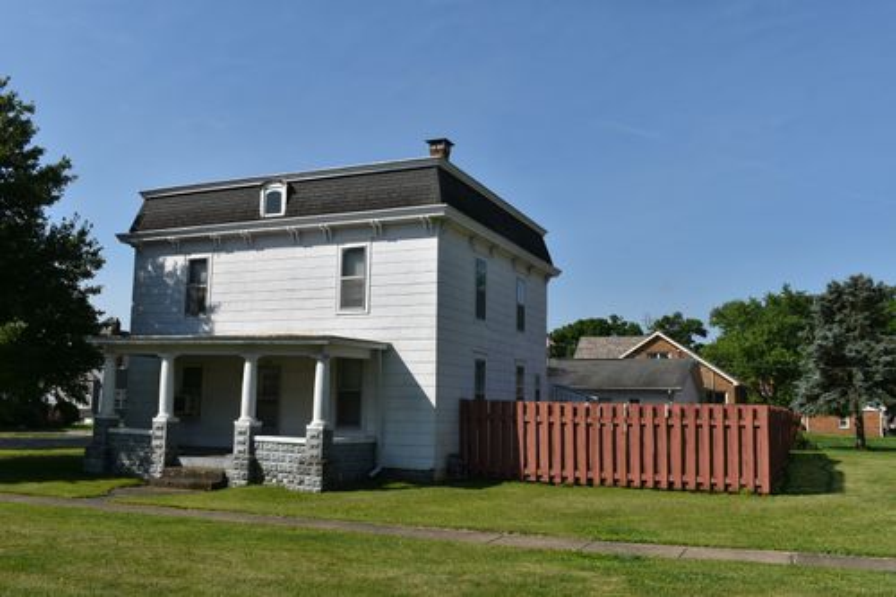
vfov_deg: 39.9
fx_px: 821
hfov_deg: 57.2
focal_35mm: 33
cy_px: 298
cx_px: 448
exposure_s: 1/320
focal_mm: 22
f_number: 9
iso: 100
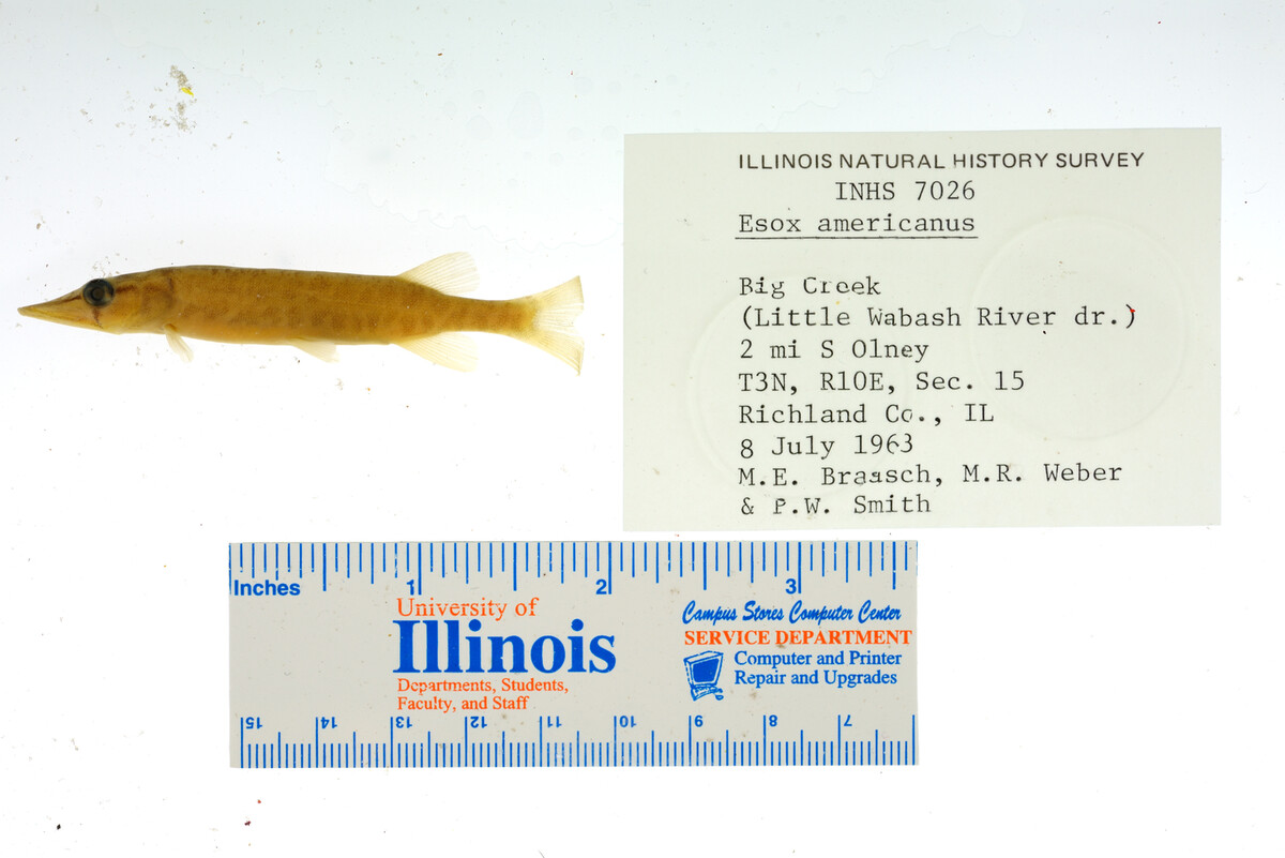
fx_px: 2142
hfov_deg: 33.4
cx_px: 642
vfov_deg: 22.6
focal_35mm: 60
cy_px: 429
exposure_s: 1/200
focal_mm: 60
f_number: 10
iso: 100
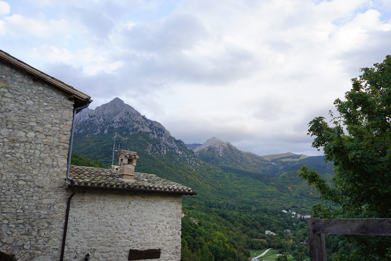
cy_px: 130
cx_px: 196
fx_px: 304
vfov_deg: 46.4
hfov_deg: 65.5
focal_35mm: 28
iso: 100
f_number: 5
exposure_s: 1/60
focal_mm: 28
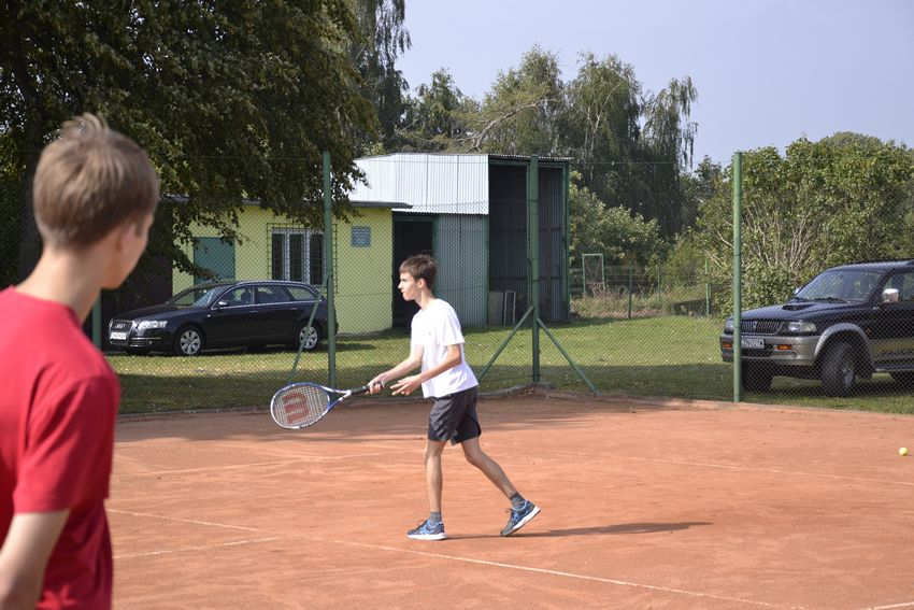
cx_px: 457
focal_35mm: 78
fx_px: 1981
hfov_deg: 26.0
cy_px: 305
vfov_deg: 17.5
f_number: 5
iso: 400
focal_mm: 52
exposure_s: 1/1000
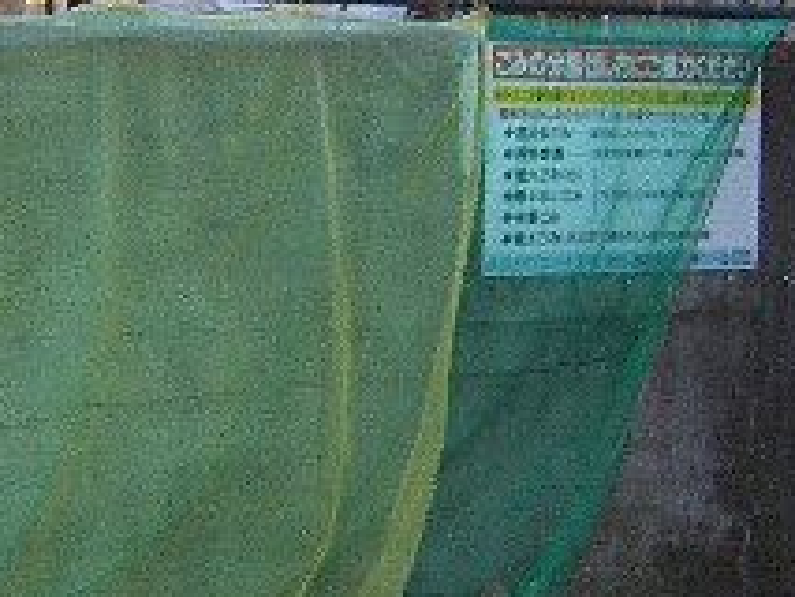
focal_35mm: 105
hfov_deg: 17.6
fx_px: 2413
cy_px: 377
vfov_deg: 14.1
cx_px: -213
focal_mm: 5.8
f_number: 2.6
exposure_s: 1/100
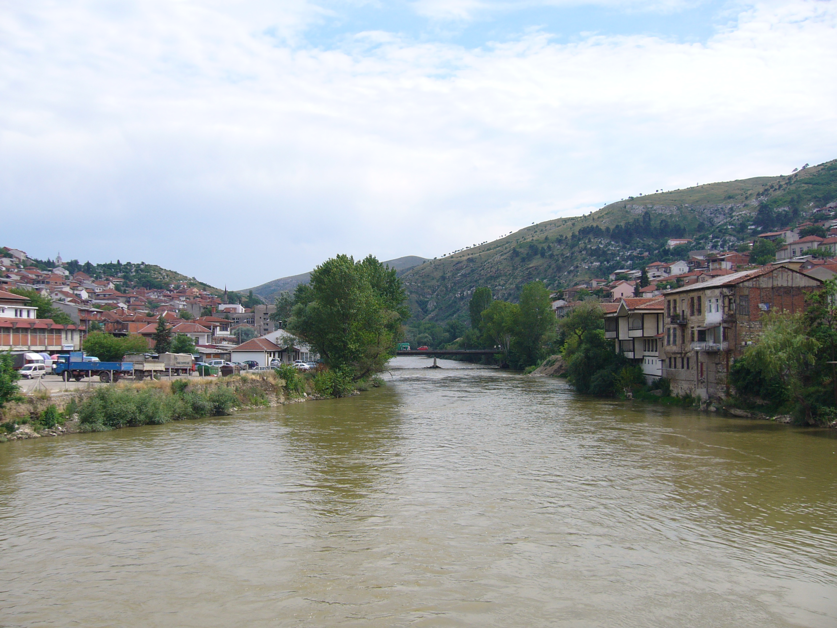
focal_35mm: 35
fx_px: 846
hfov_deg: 52.6
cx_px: 418
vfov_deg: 40.7
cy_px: 314
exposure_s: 1/250
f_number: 5.6
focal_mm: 5.8
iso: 64
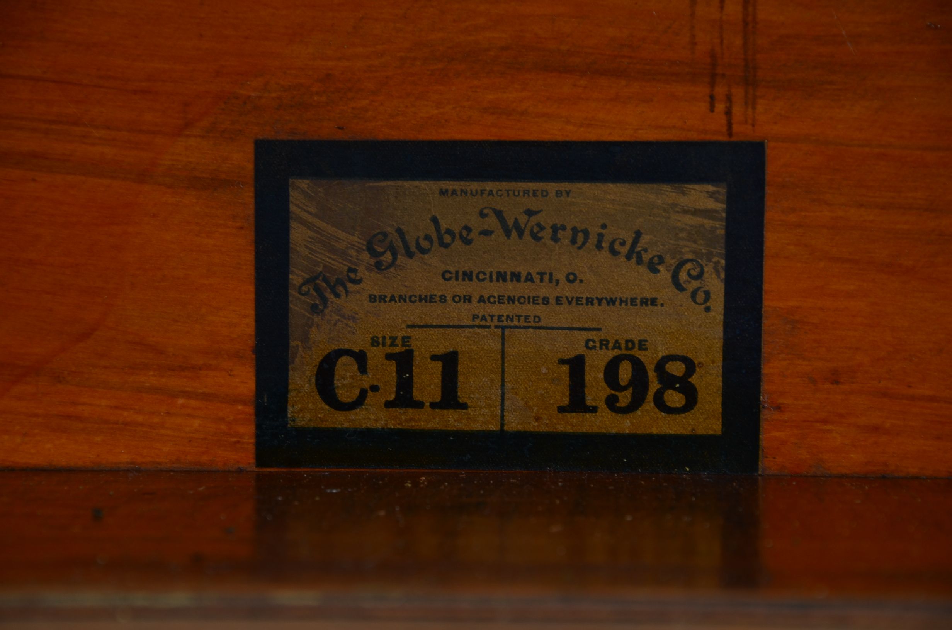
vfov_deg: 8.7
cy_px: 315
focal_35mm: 158
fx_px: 4156
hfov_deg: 13.1
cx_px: 476
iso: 160
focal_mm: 105
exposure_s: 1/80
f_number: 7.1
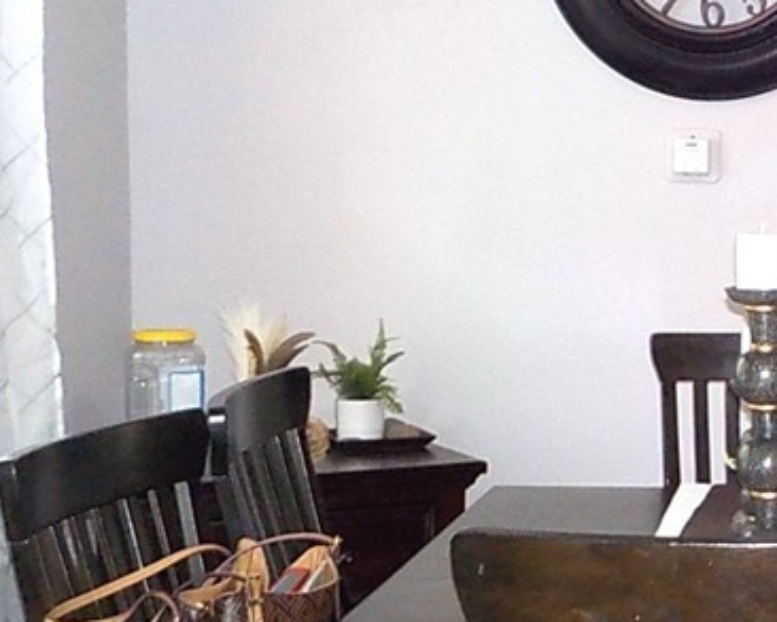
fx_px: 1886
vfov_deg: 18.7
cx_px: 1013
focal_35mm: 82
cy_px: 240
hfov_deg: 21.1
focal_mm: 4.1
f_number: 3.3
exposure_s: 1/30
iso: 220
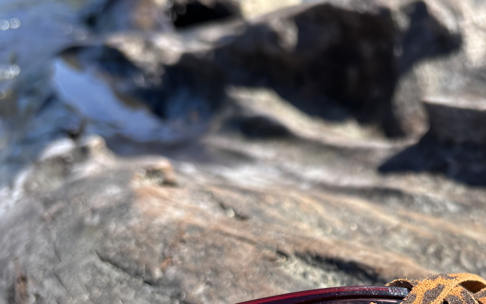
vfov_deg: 23.1
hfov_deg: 36.7
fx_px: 702
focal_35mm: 53
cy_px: 322
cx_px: 398
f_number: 1.6
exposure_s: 1/1248
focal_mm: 5.96
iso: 50
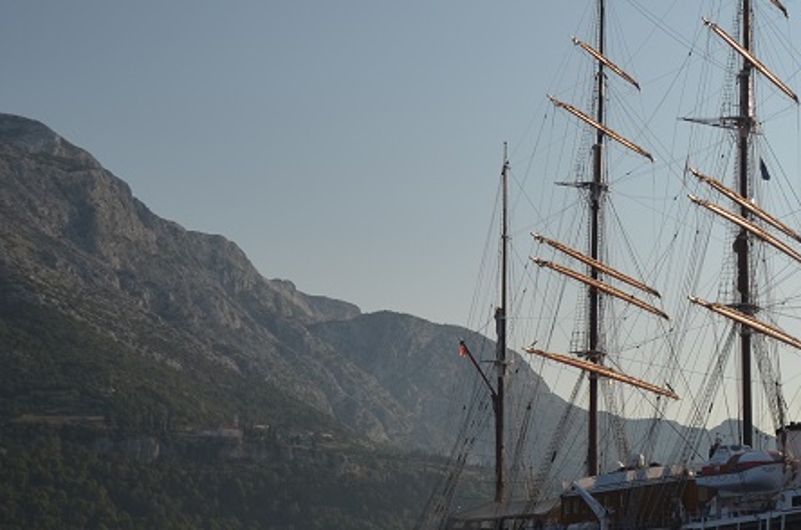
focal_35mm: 81
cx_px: 865
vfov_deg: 16.8
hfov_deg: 23.6
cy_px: 217
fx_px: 1798
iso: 125
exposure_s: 1/2000
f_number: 4
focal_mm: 24
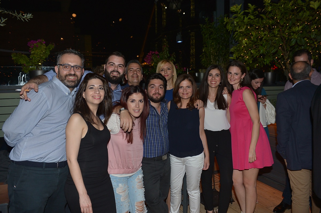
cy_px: 106
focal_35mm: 28
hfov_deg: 65.5
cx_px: 160
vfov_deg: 46.3
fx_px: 249
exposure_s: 1/80
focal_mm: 28
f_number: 4
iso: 640
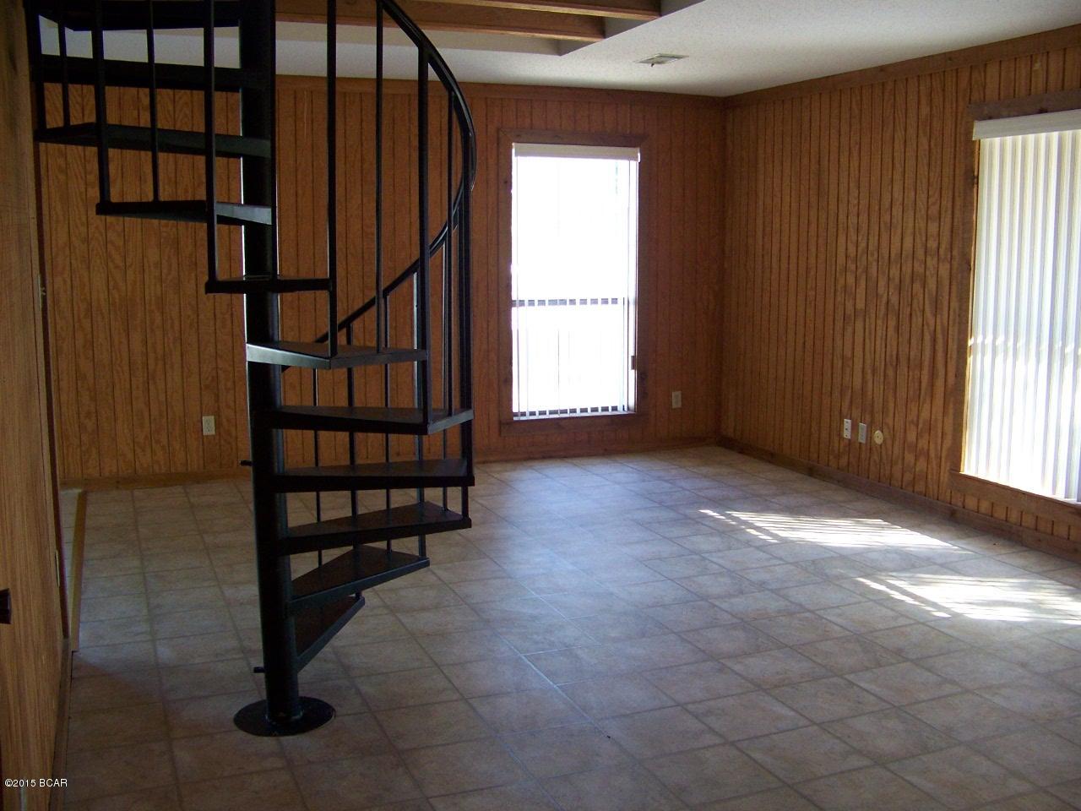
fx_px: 1124
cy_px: 406
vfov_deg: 39.7
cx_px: 540
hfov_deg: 51.4
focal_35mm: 36
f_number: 2.8
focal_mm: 5.85
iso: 160
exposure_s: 1/30
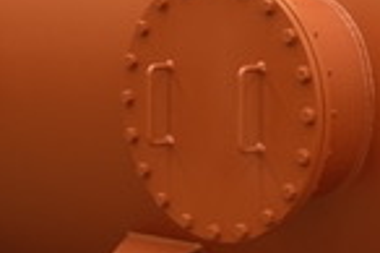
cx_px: 182
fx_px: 1613
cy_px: 57
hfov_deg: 13.4
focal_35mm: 153
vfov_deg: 8.9
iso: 400
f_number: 4.5
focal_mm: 23
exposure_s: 1/15
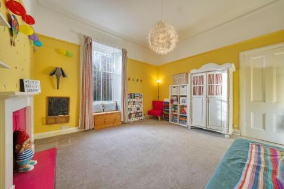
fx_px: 103
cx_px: 142
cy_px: 94
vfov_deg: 85.4
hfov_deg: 108.3
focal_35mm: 13
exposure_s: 1/80
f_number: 4
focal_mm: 13
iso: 160
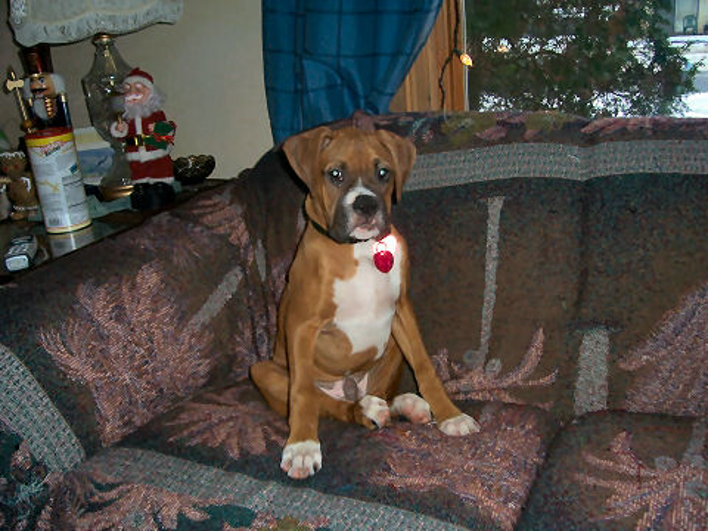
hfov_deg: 54.0
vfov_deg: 41.8
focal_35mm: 34
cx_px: 354
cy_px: 266
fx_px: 695
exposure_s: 1/60
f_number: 2.7
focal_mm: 5.6
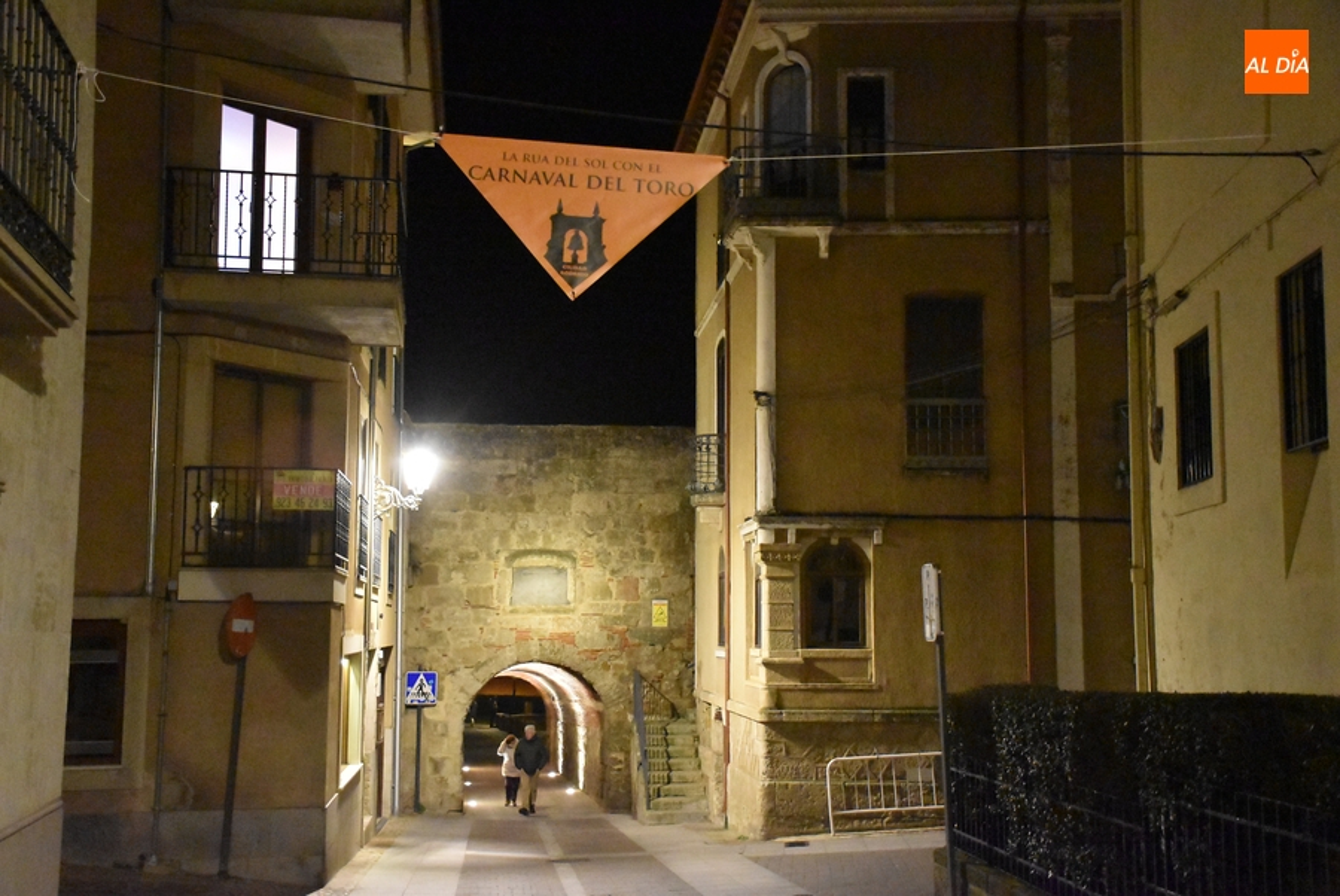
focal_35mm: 40
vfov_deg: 33.1
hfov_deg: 47.9
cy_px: 448
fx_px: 1509
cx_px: 670
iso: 12800
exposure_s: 1/40
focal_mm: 27
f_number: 4
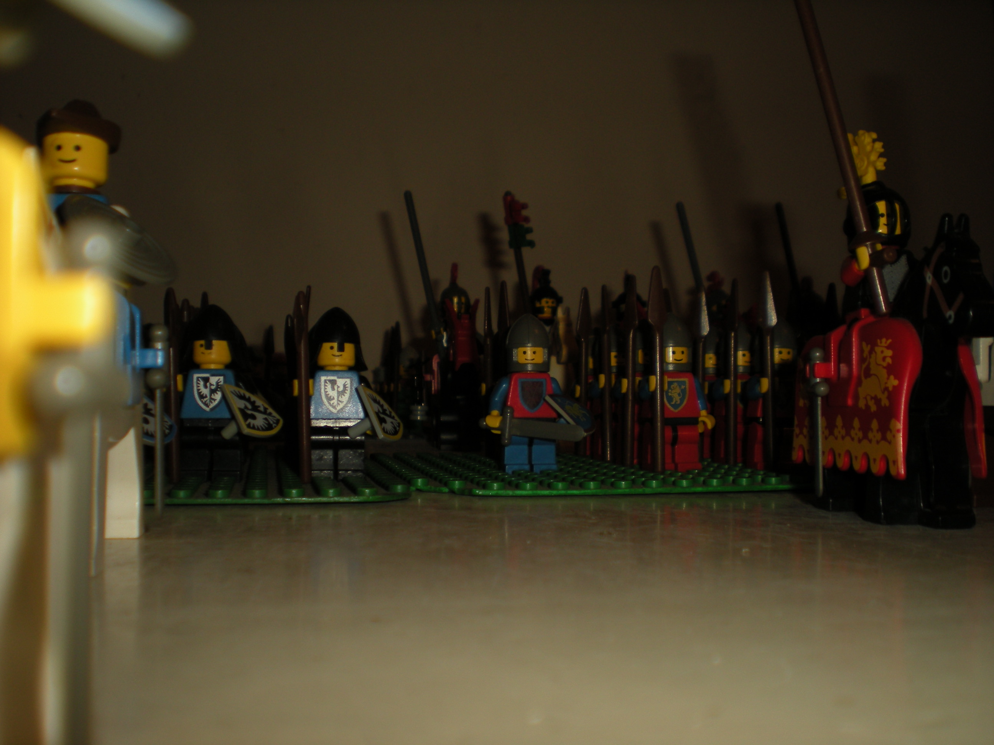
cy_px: 372
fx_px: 1091
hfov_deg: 49.0
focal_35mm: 38
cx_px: 497
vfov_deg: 37.7
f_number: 3.1
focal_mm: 6.3
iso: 64
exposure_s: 1/60
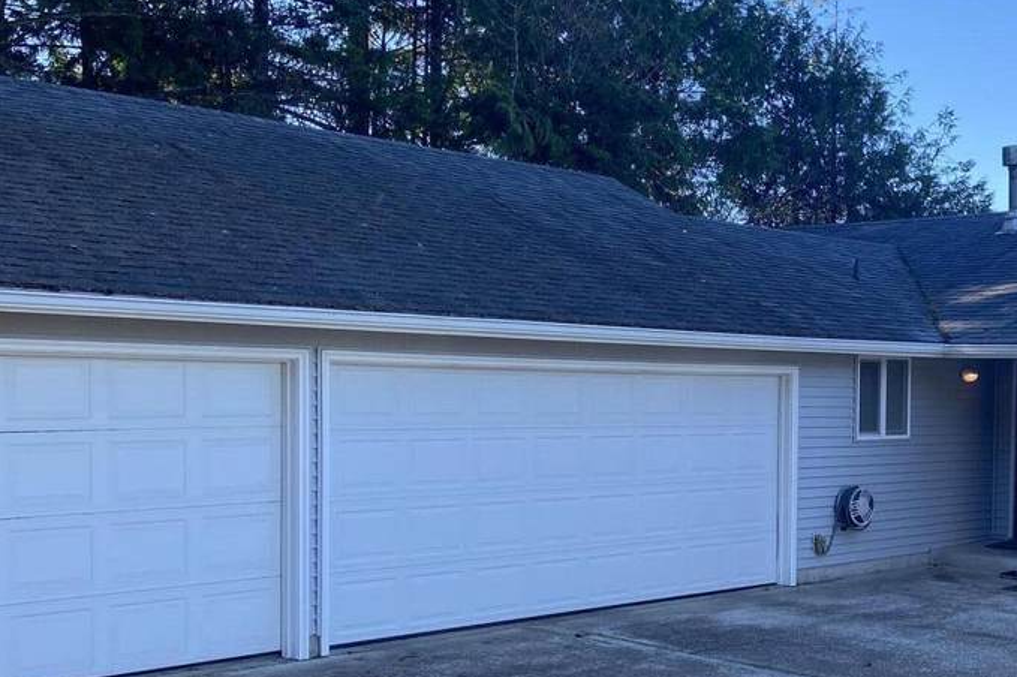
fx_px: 1440
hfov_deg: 36.5
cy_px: 448
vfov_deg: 26.3
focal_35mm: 51
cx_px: 909
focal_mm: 4.25
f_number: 1.8
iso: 32
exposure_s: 1/651
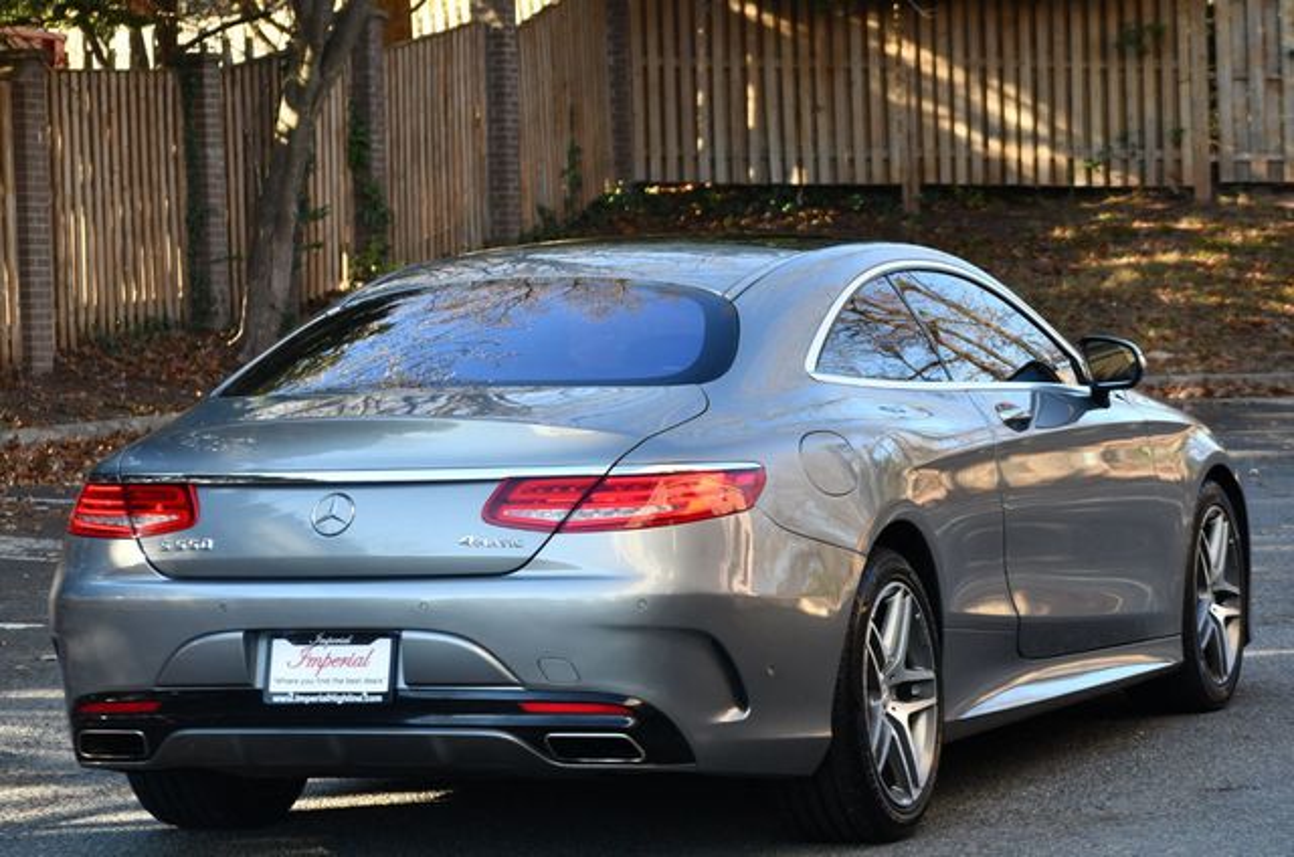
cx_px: 647
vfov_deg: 10.7
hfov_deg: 16.2
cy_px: 428
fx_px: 4556
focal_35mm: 127
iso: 400
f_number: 5.6
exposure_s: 1/250
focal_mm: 85
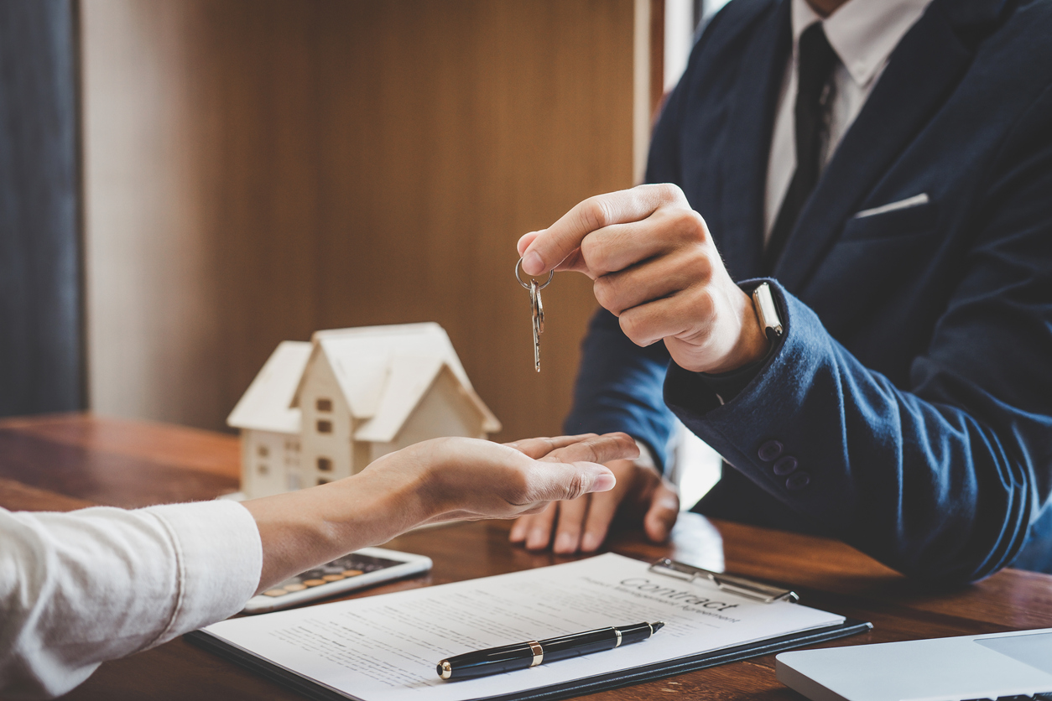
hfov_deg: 37.5
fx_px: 1549
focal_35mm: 53
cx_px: 526
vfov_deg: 25.5
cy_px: 350
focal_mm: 35
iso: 400
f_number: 2.8
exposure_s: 1/125
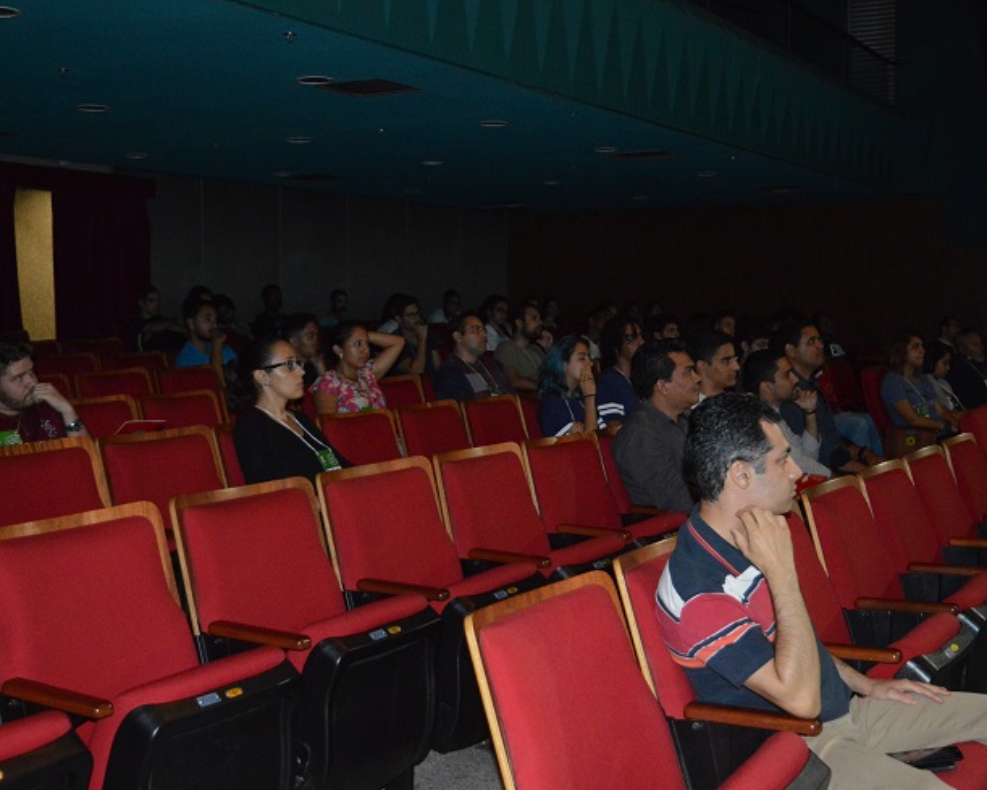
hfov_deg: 39.9
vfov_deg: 32.4
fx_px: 1361
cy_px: 396
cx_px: 498
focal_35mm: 47
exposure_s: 1/60
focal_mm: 27
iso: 3200
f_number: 4
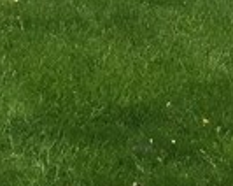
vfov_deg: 6.9
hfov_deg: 8.7
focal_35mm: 218
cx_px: -67
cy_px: -182
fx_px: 1501
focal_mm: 4.15
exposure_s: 1/1522
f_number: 2.2
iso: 32
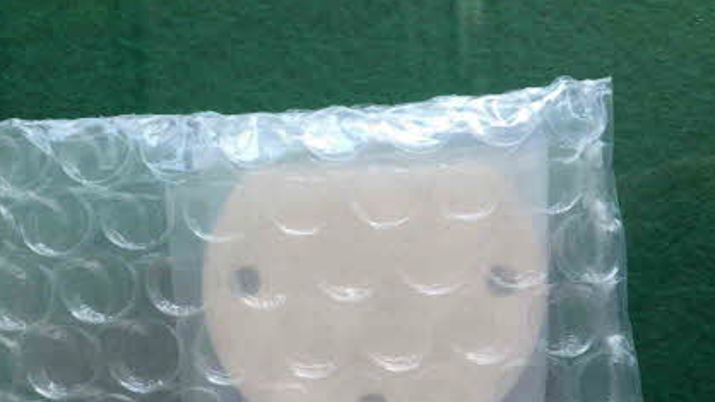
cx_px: 322
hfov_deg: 53.9
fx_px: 701
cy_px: 283
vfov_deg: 31.6
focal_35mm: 37
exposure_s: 1/153
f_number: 2.2
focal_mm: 4.15
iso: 32
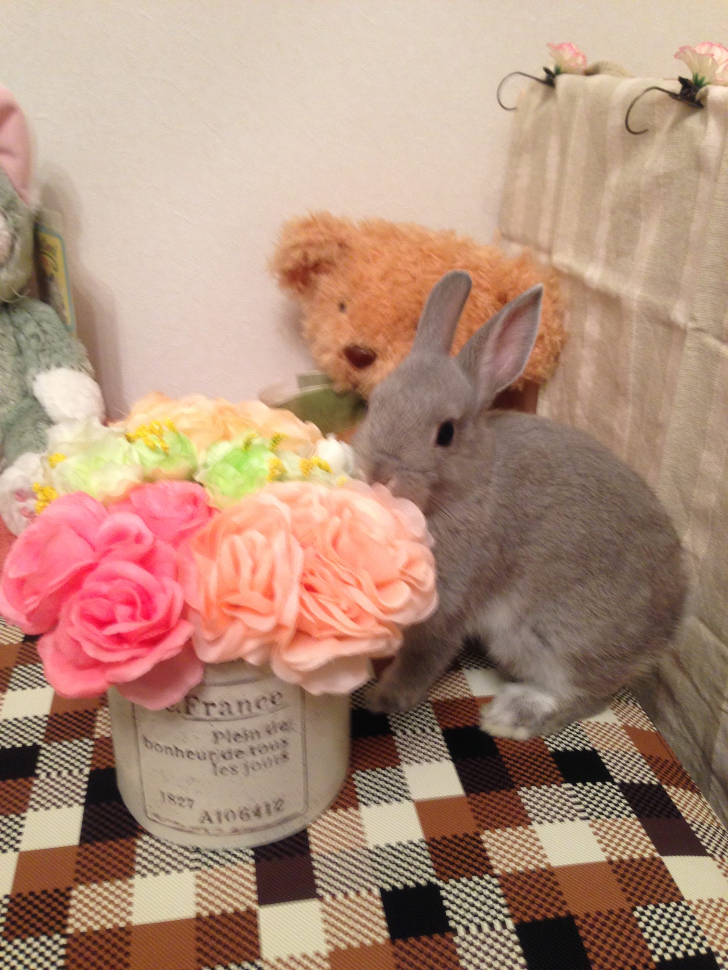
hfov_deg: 42.9
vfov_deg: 55.4
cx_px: 364
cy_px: 485
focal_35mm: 33
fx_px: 925
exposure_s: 1/20
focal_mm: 4.12
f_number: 2.4
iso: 125
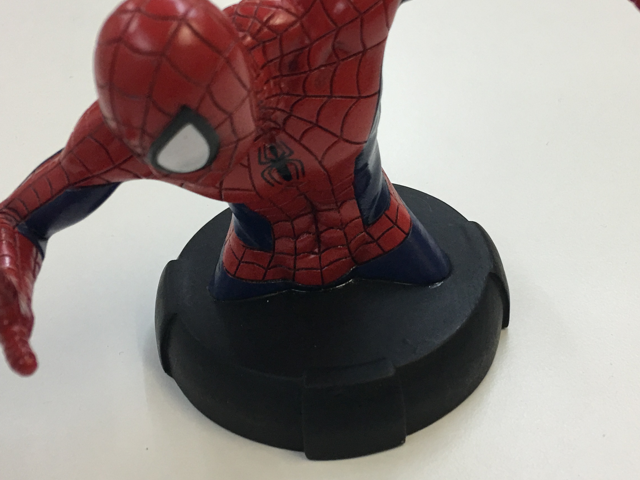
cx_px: 359
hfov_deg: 37.4
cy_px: 227
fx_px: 943
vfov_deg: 28.6
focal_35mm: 51
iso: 40
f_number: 2.2
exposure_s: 1/33
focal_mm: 4.15
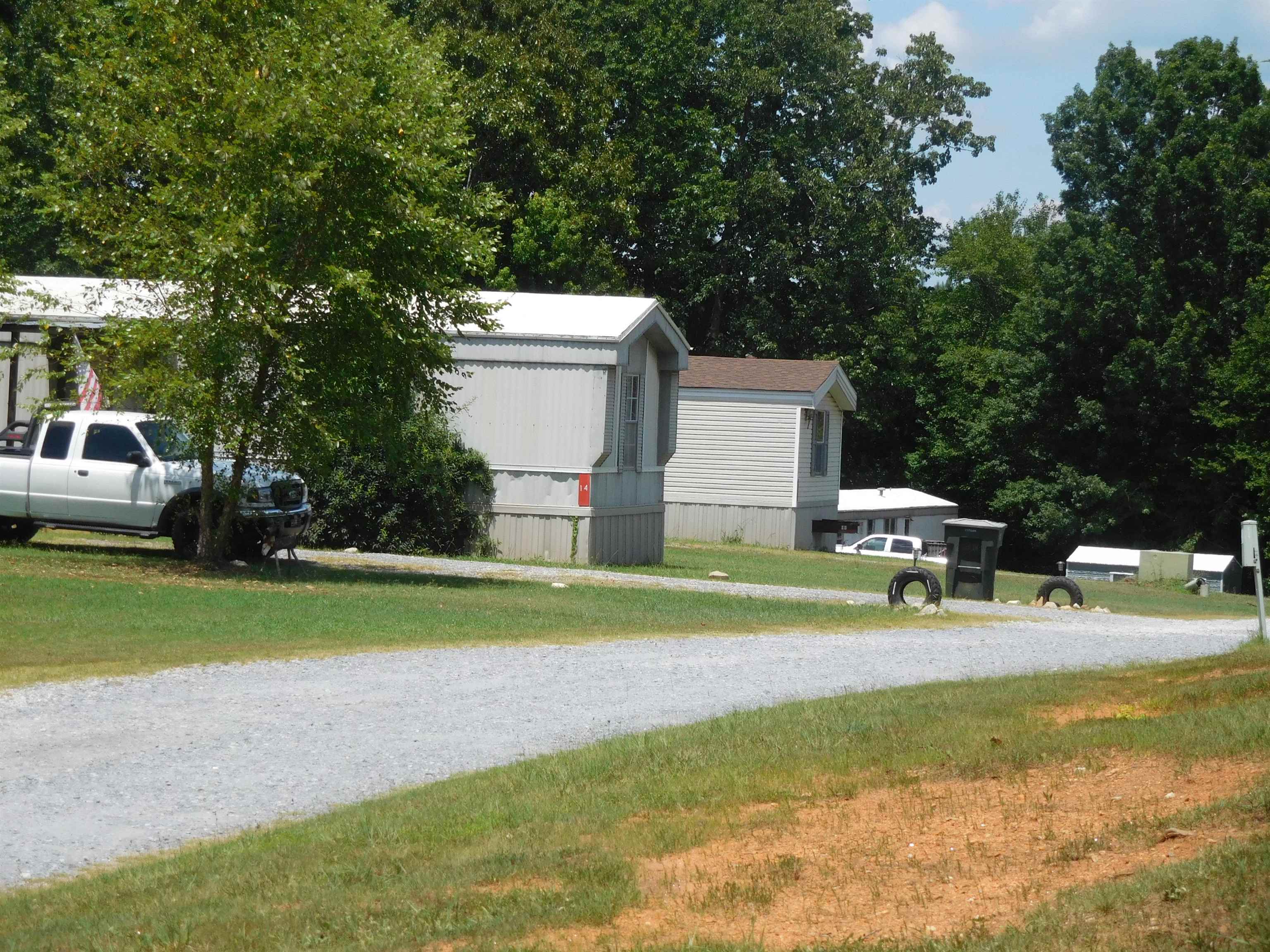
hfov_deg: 19.6
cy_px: 476
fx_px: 3669
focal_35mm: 100
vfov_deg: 14.8
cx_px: 635
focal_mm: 17.8
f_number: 4.8
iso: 125
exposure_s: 1/800
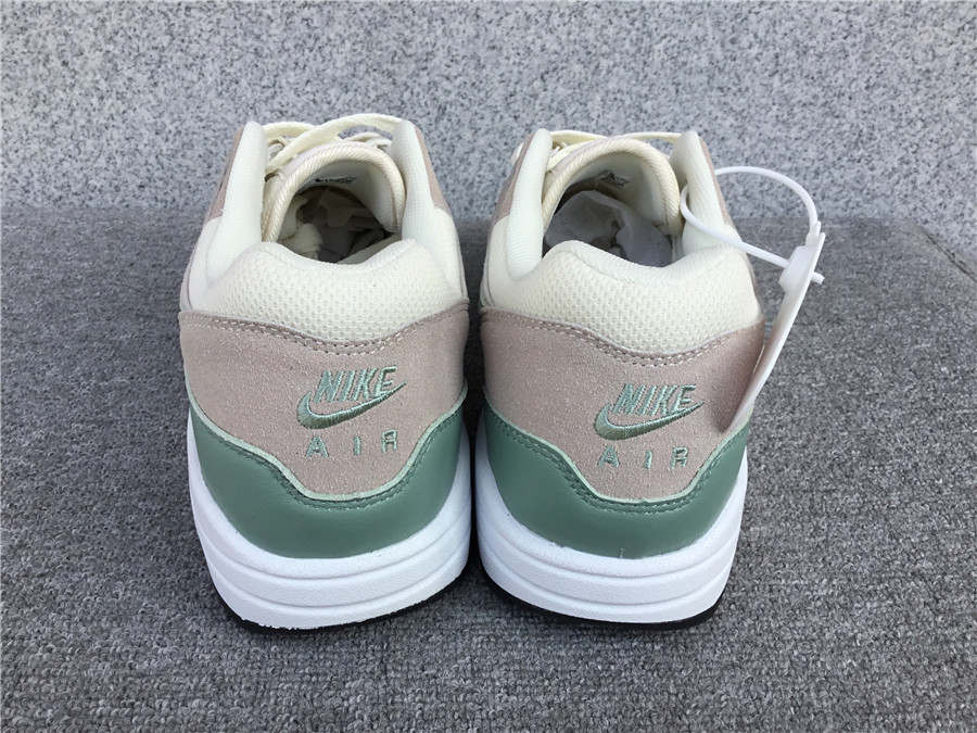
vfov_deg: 45.4
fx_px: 875
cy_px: 366
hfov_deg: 58.4
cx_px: 488
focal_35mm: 31
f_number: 2.4
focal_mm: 3.3
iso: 25
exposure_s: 1/399
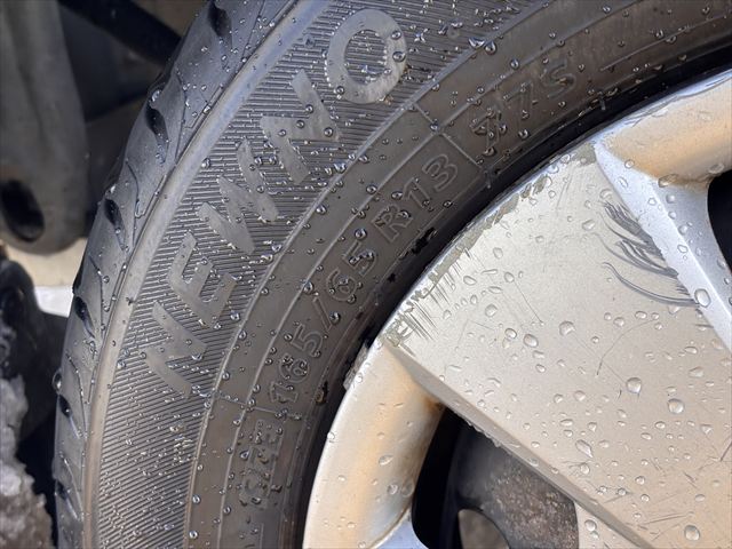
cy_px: 274
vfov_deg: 28.0
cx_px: 366
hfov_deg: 36.8
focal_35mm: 52
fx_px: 1100
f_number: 1.6
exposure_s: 1/479
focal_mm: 5.96
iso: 32
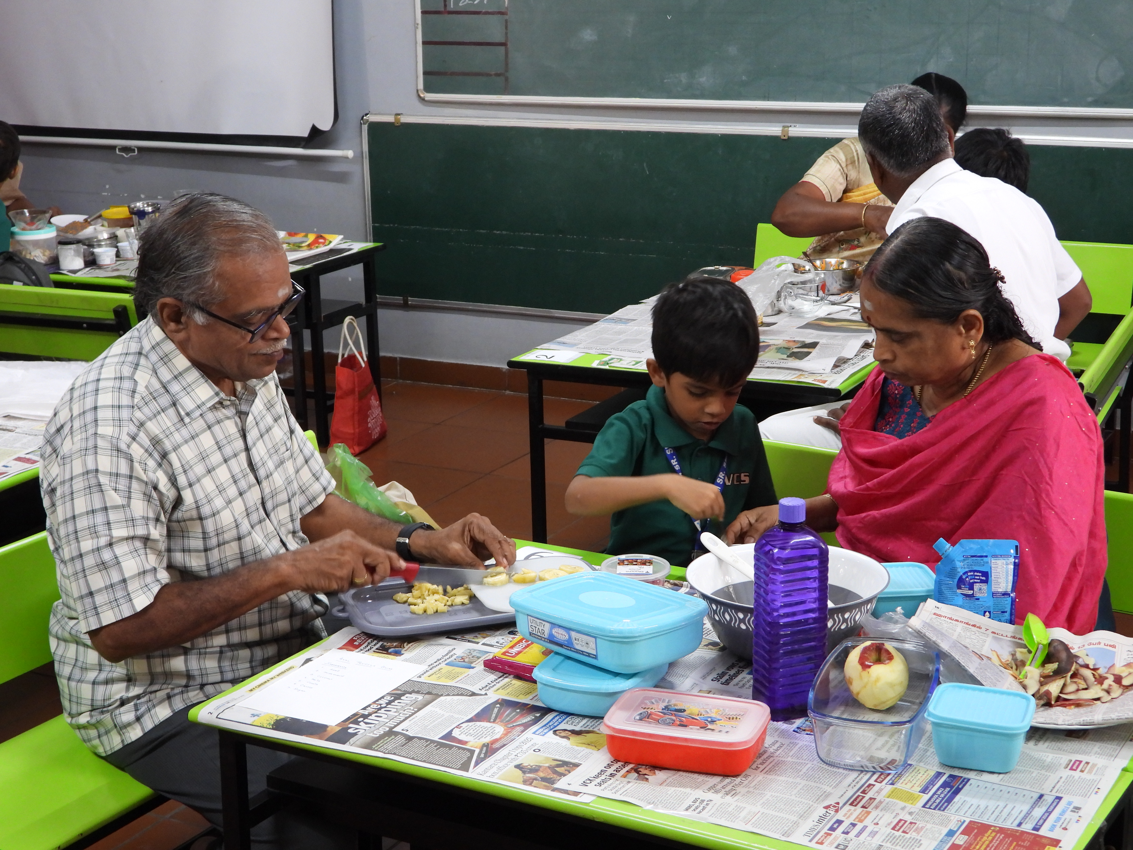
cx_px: 566
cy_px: 425
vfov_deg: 24.4
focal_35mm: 60
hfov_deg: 32.2
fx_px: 1964
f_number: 3.5
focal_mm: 10.7
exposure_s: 1/25
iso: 400
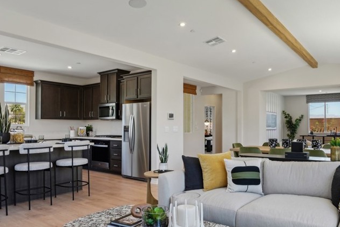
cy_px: 131
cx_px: 207
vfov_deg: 49.4
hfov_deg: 68.6
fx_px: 246
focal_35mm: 26
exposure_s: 1/30
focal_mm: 16
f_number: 7.1
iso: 200
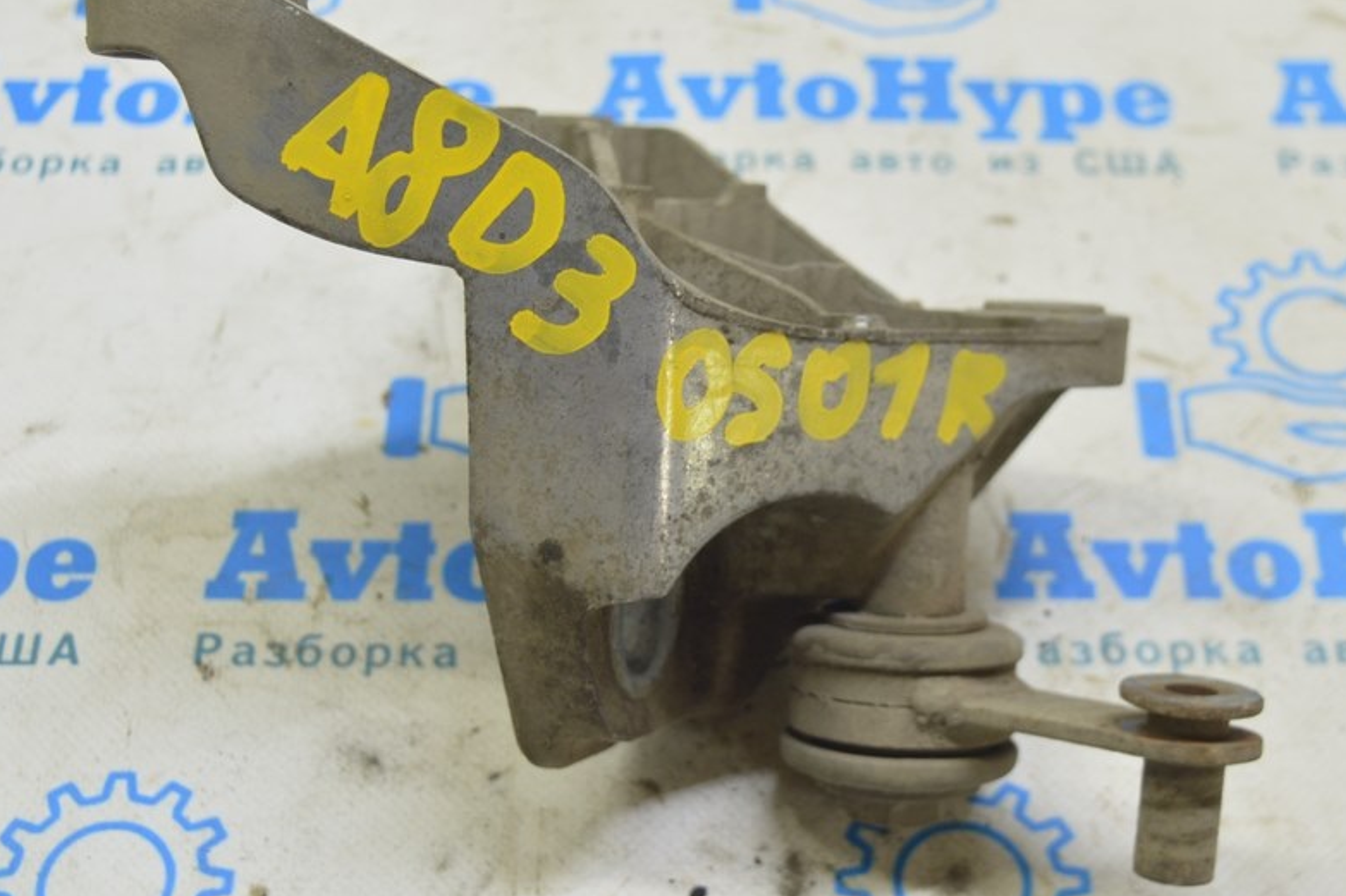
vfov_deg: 19.8
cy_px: 441
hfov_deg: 29.4
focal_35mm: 69
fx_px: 2565
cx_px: 710
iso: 400
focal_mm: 35
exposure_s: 1/20
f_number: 5.6
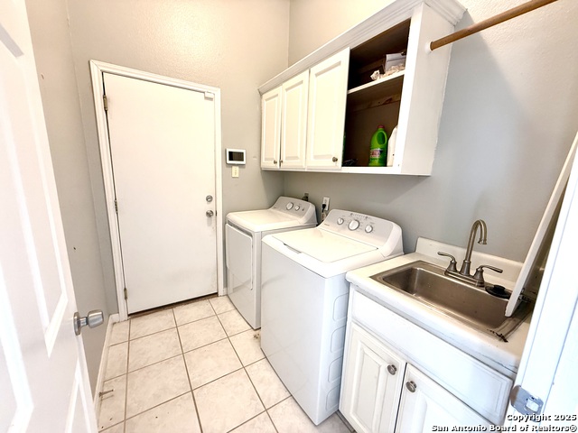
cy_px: 216
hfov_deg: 102.1
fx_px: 234
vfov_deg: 85.7
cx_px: 289
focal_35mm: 14
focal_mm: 2.22
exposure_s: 1/60
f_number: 2.2
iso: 250
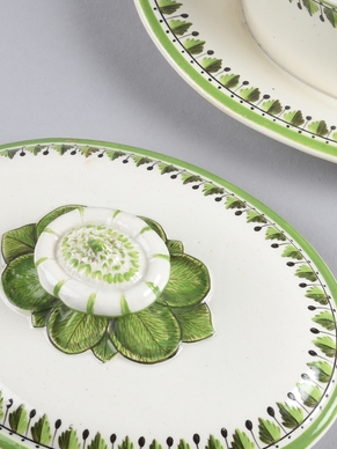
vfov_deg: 15.7
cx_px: 329
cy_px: 98
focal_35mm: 125
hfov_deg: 11.7
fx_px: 1623
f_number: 13
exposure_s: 1/125
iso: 100
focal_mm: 28
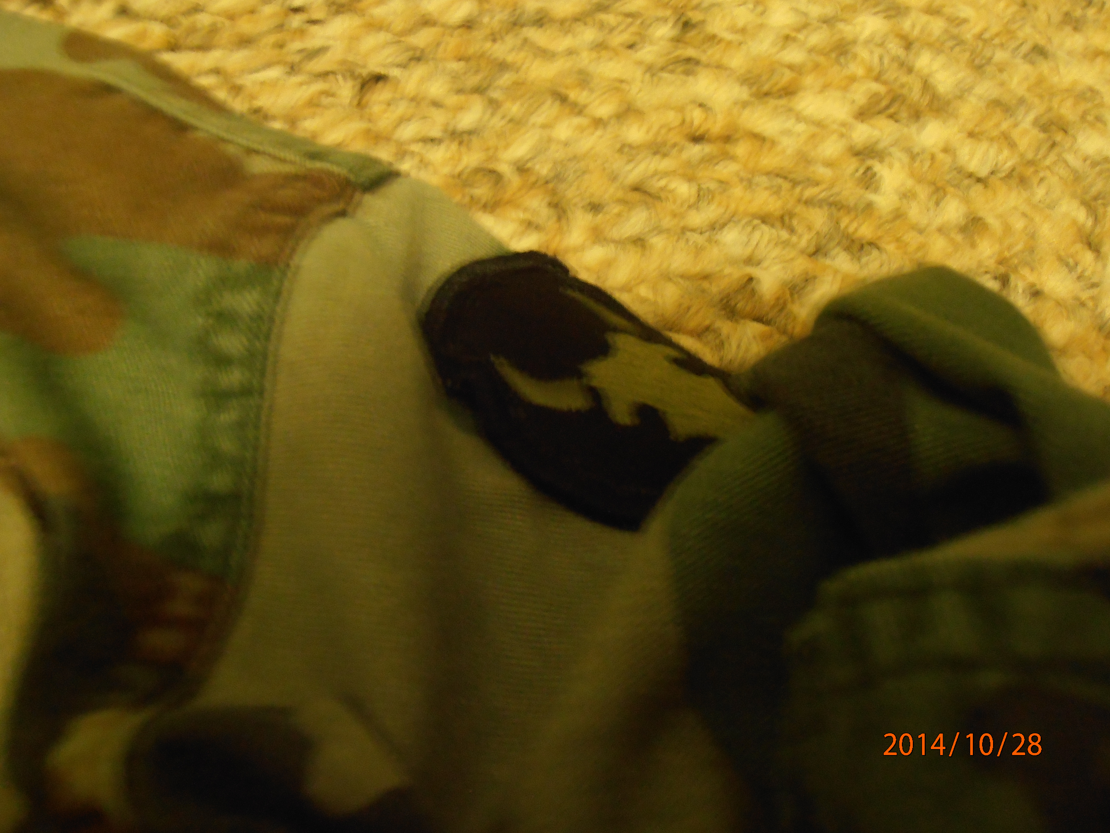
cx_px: 555
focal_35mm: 37
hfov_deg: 50.1
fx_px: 1186
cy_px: 416
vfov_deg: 38.7
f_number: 3.9
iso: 400
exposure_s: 1/2
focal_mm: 6.61
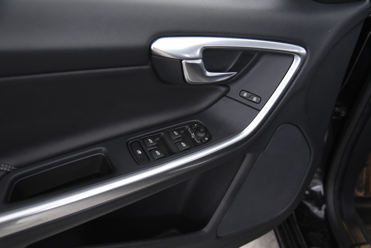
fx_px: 361
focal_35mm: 35
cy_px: 124
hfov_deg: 54.4
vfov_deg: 37.9
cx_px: 186
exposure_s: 1/30
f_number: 4
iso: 4000
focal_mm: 35
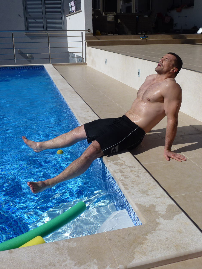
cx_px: 101
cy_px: 134
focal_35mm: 33
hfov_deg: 43.0
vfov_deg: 55.3
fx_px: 257
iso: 100
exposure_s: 1/2000
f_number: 4
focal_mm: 5.9
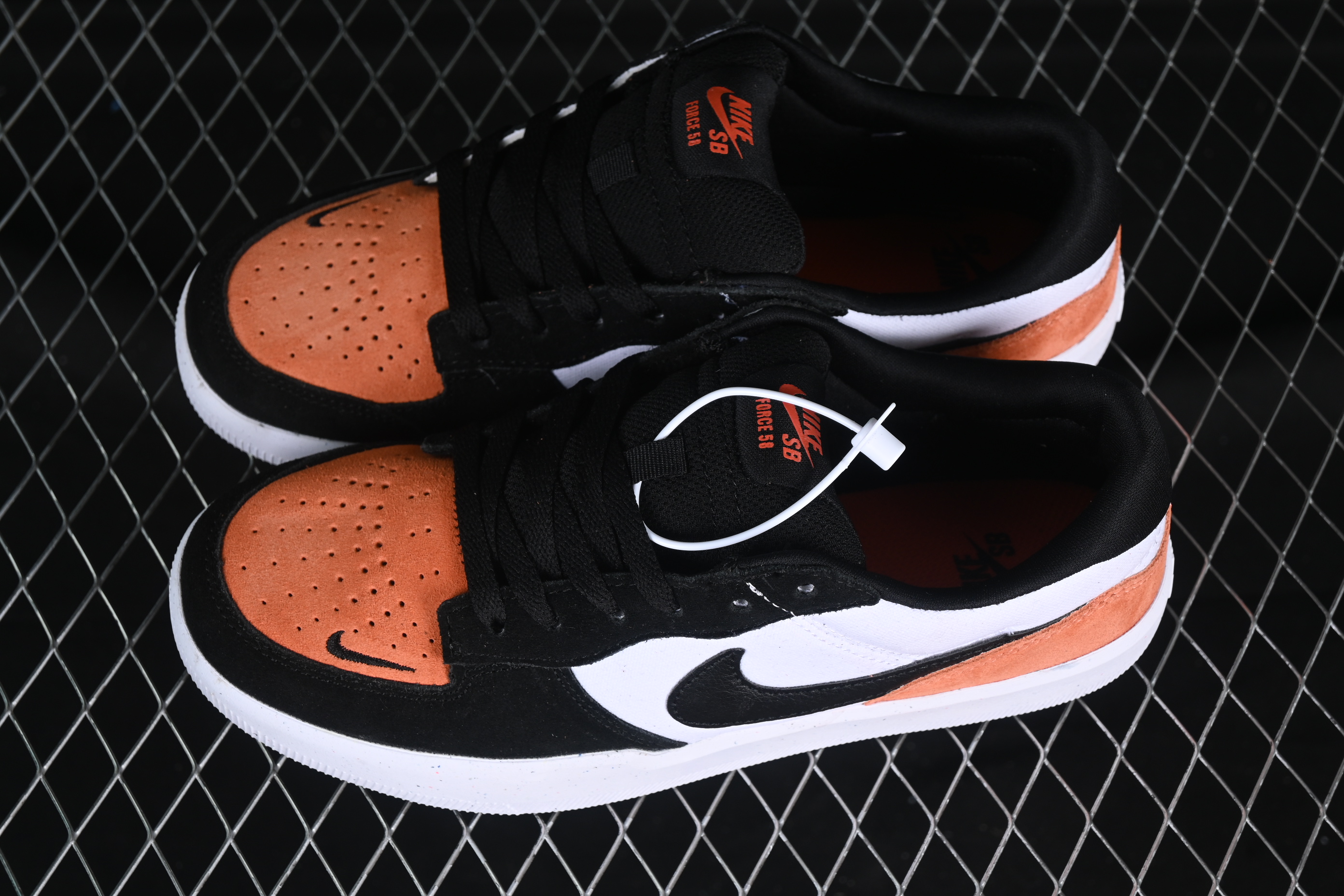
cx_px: 672
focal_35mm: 75
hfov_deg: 27.0
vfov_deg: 18.2
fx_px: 2800
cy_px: 448
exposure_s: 1/60
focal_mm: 50
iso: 160
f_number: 6.3
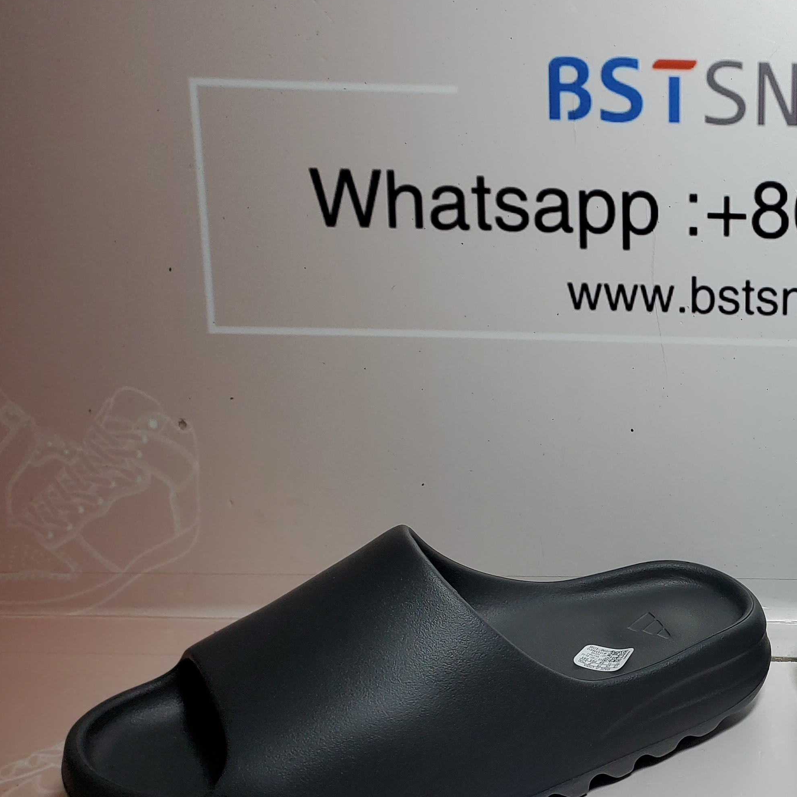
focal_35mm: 47
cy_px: 535
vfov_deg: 35.7
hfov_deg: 33.3
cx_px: 782
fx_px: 1224
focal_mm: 4.3
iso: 50
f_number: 2.4
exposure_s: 1/376
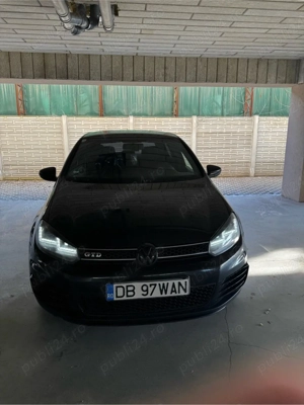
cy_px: 202
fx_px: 281
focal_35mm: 24
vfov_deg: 71.6
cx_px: 152
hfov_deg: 56.8
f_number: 1.78
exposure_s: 1/112
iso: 64
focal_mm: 6.76
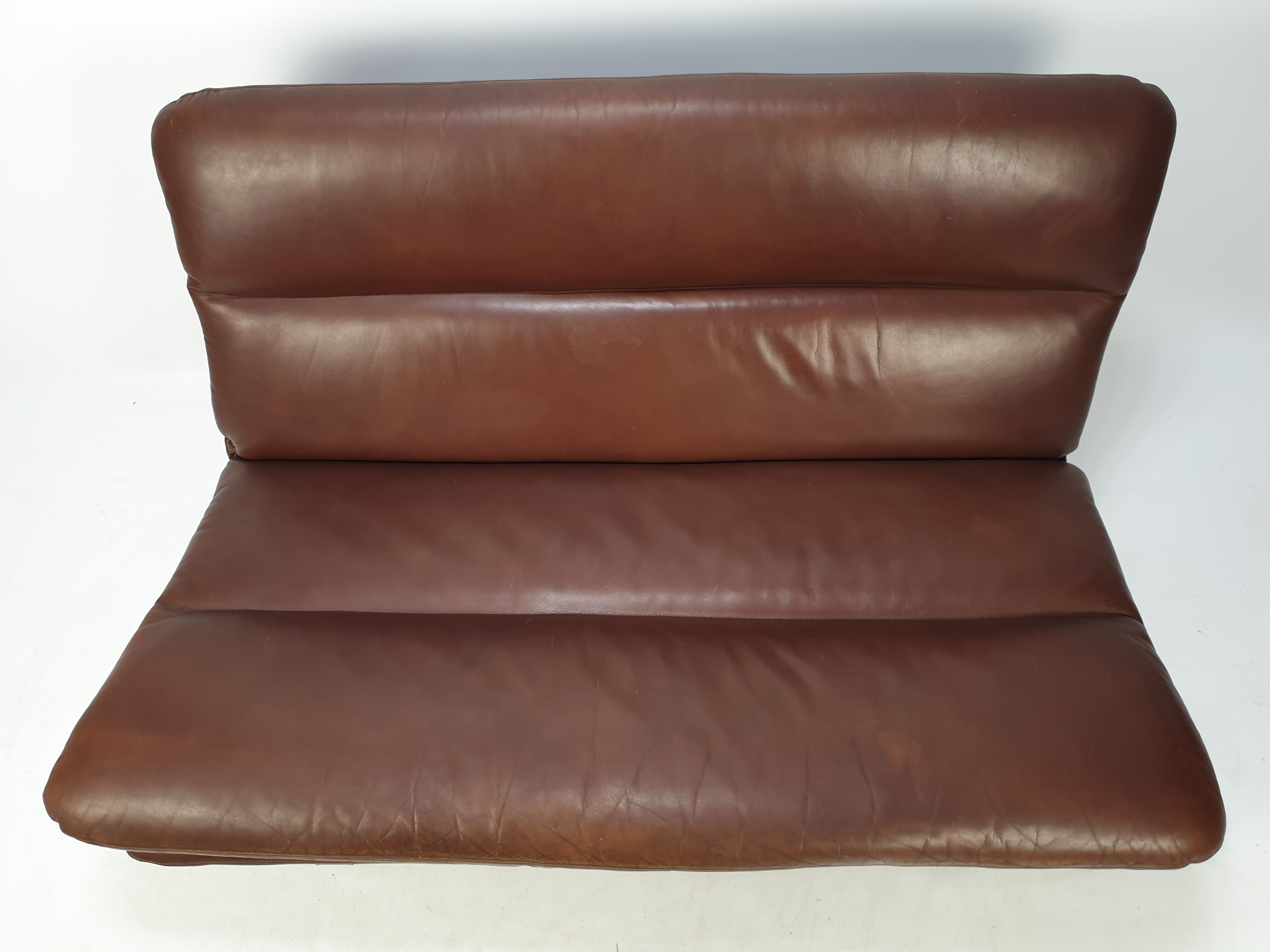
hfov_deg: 67.3
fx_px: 954
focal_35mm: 26
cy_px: 476
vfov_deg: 53.1
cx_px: 635
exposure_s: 1/50
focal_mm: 4.3
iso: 64
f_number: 2.4
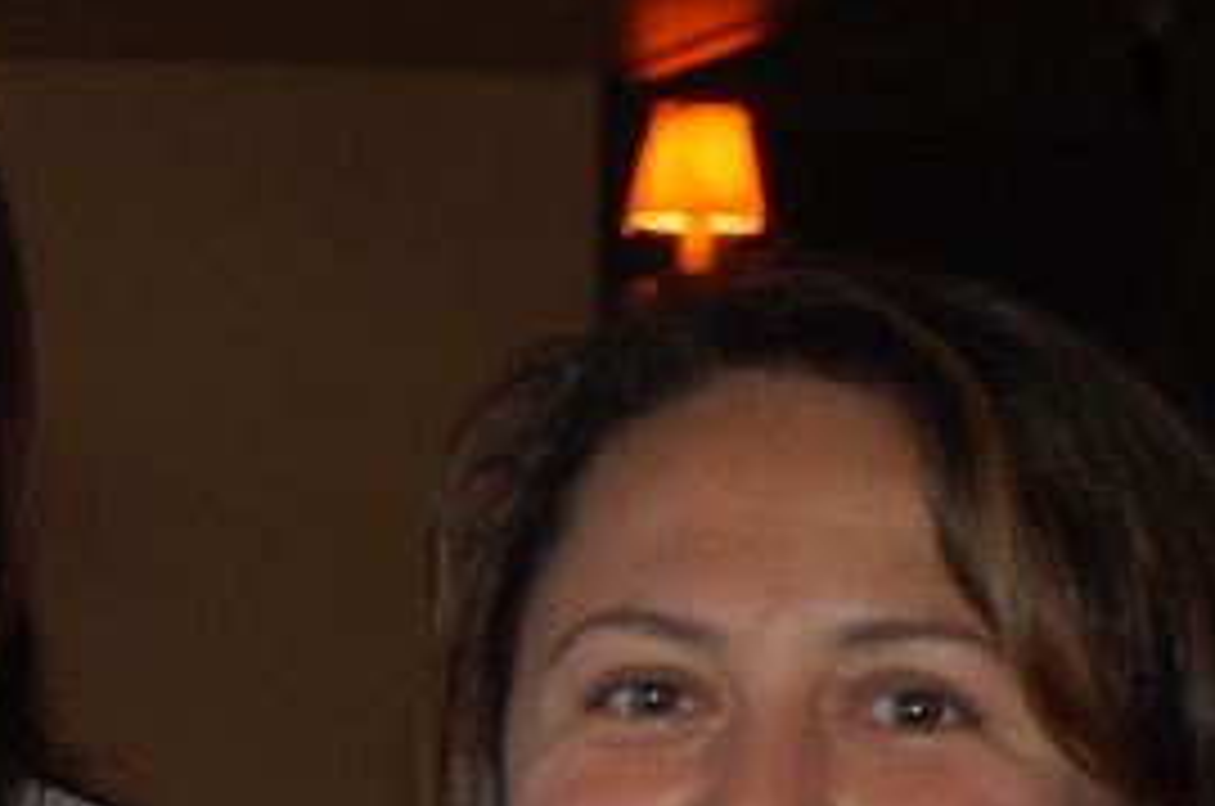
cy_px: 860
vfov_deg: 8.0
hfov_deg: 11.9
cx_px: -279
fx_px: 5694
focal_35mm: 169
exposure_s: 1/60
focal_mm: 38
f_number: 4.8
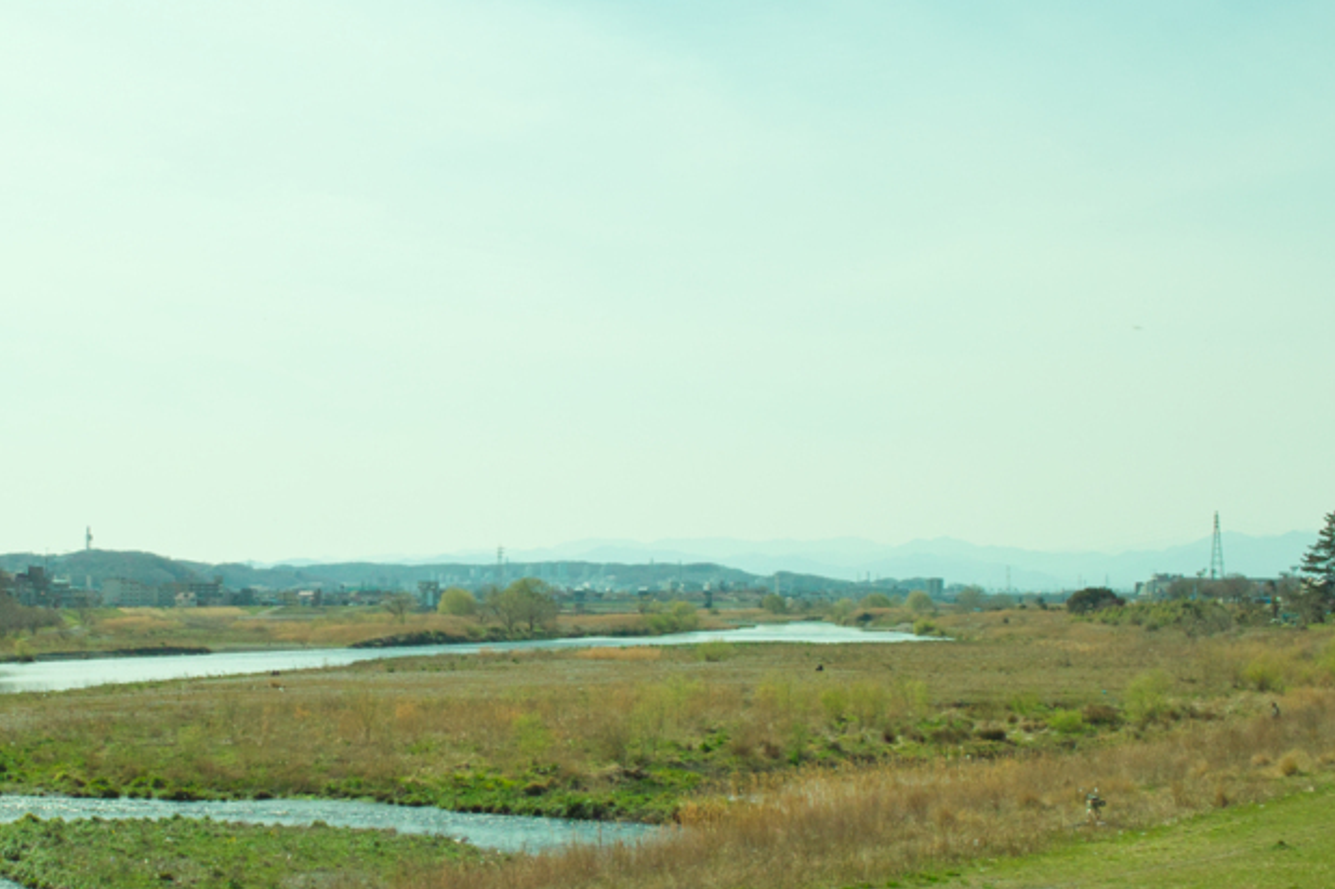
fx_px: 2521
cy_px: 500
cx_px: 338
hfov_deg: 29.2
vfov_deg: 20.0
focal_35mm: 68
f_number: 8
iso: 100
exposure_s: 1/400
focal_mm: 24.2
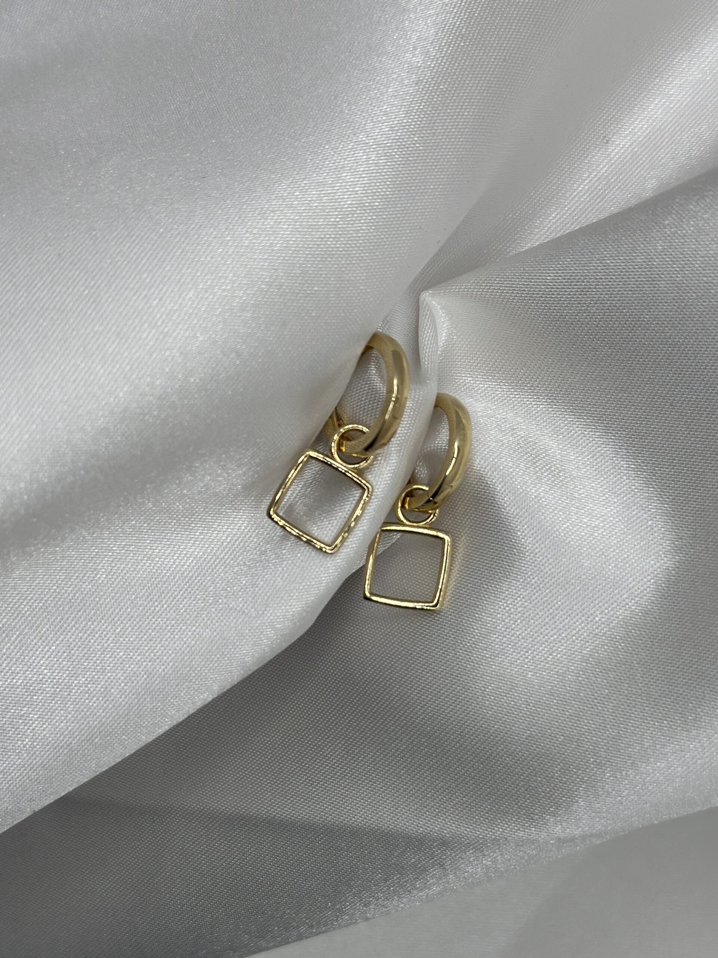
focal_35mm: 48
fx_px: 1327
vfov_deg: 39.7
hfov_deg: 30.3
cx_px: 359
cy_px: 479
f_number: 1.78
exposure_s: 1/2732
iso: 80
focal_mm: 6.86
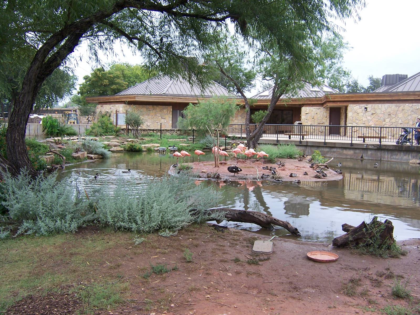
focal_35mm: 33
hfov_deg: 55.4
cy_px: 158
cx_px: 210
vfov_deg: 42.9
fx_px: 400
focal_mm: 5.5
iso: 80
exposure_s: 1/180
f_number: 3.4
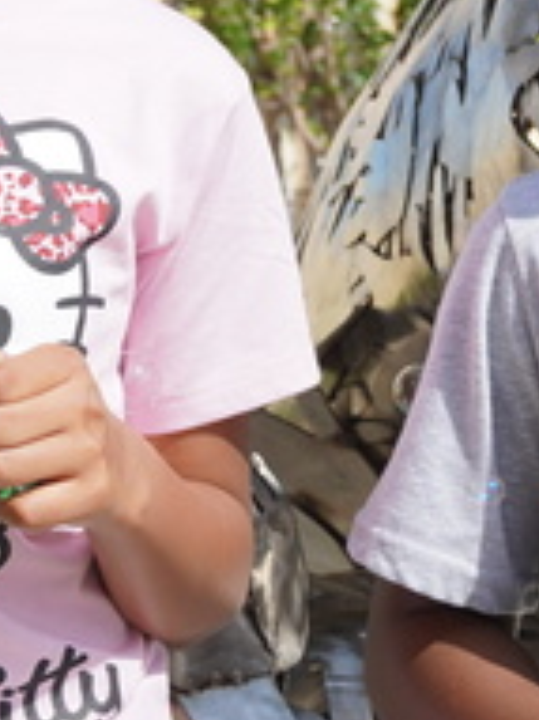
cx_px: 671
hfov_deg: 7.1
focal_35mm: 209
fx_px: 4335
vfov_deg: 9.5
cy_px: 107
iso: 100
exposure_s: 1/500
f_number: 5
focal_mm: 27
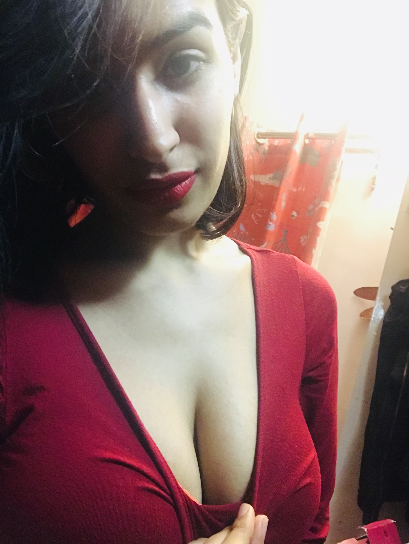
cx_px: 204
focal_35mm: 32
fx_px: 504
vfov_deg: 56.8
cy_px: 272
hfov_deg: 44.2
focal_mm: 2.87
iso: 640
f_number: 2.2
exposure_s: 1/17
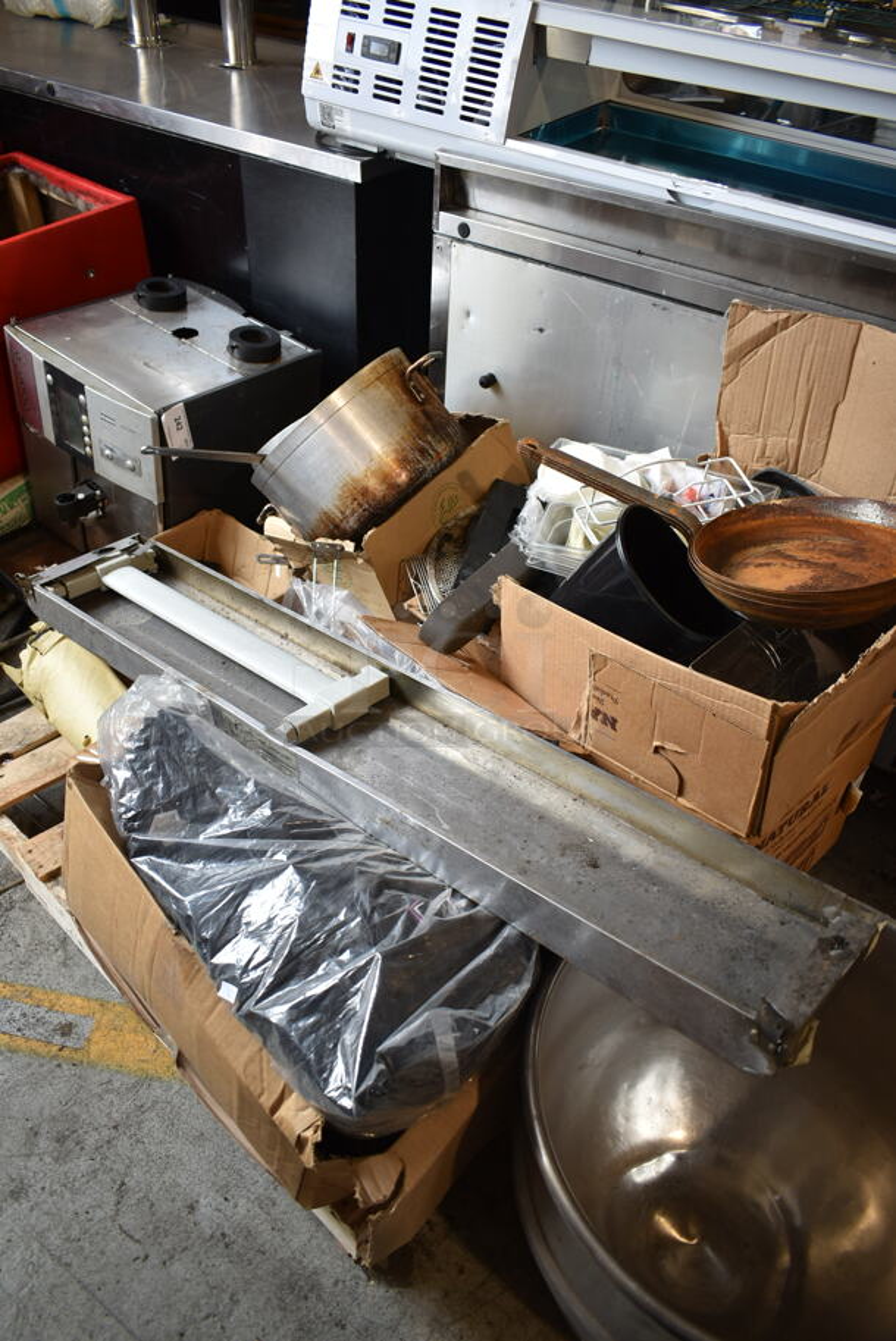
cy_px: 670
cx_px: 448
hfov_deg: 48.0
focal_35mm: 27
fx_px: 1006
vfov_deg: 67.3
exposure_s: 1/30
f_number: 3.5
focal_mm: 18
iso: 160
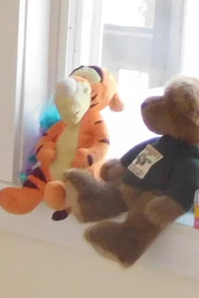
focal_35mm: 166
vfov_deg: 12.2
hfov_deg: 7.9
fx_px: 1377
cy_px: 313
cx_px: -205
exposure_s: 1/30
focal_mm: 4.5
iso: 320
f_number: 3.4
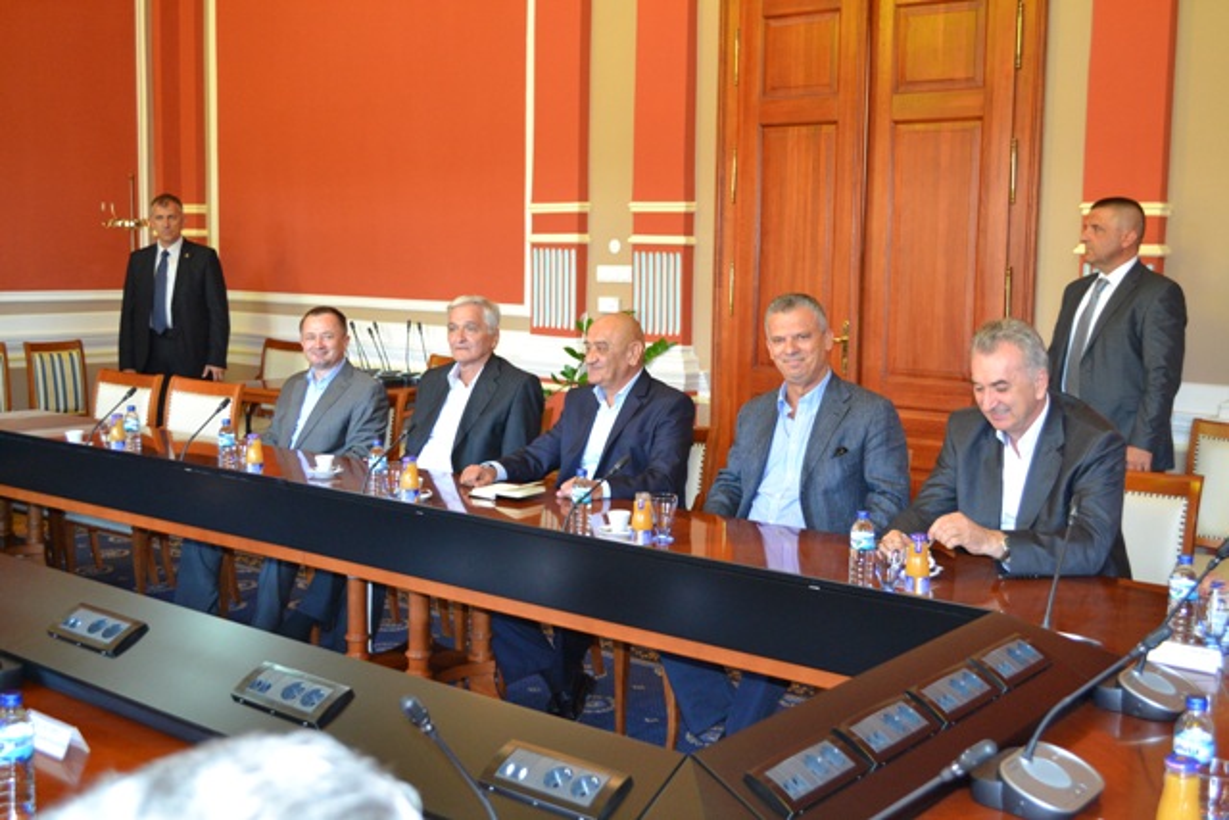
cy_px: 410
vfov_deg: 34.2
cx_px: 614
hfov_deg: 49.5
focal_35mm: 39
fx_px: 1332
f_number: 4.2
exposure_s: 1/60
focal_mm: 26
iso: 1800
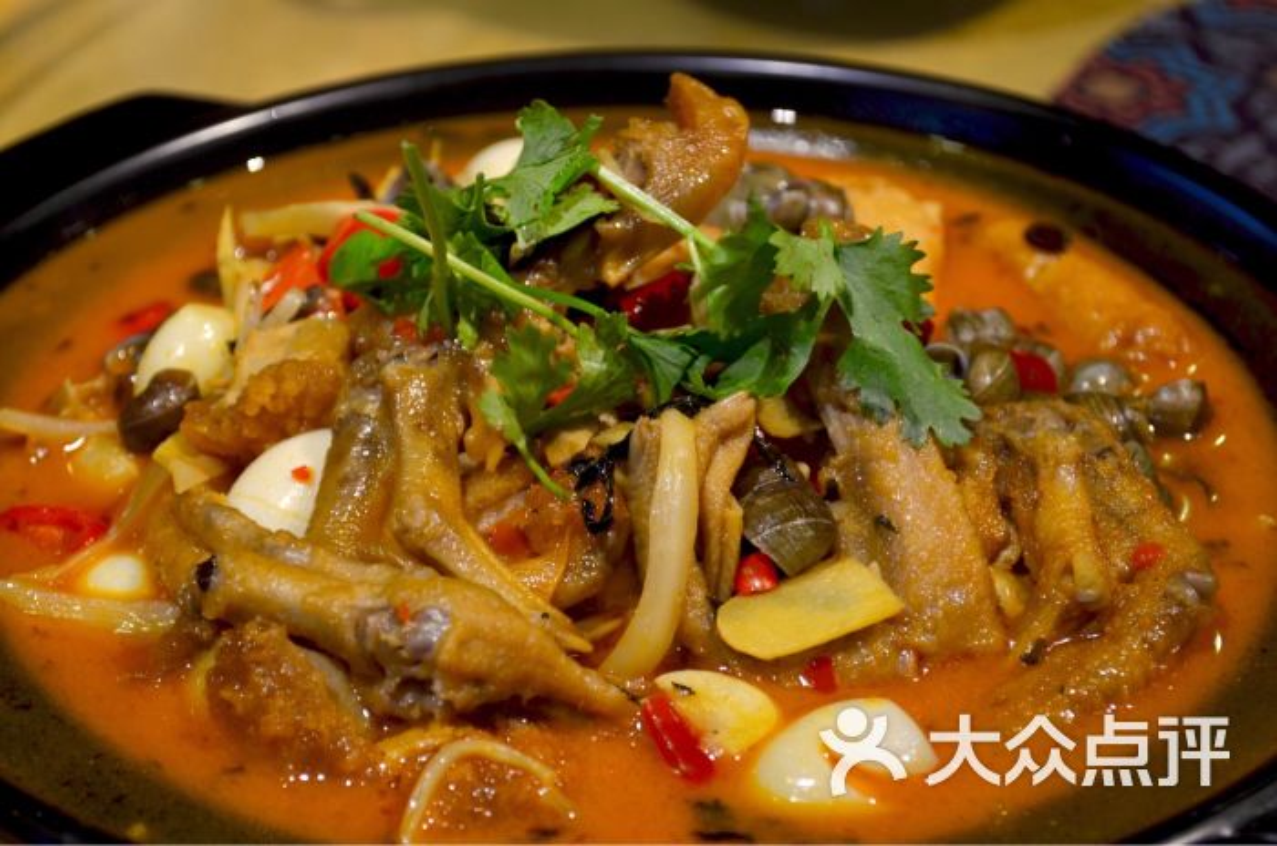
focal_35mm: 69
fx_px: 2443
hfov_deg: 29.3
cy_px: 423
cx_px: 638
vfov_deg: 19.7
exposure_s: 1/25
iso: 100
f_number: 5.3
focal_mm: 46
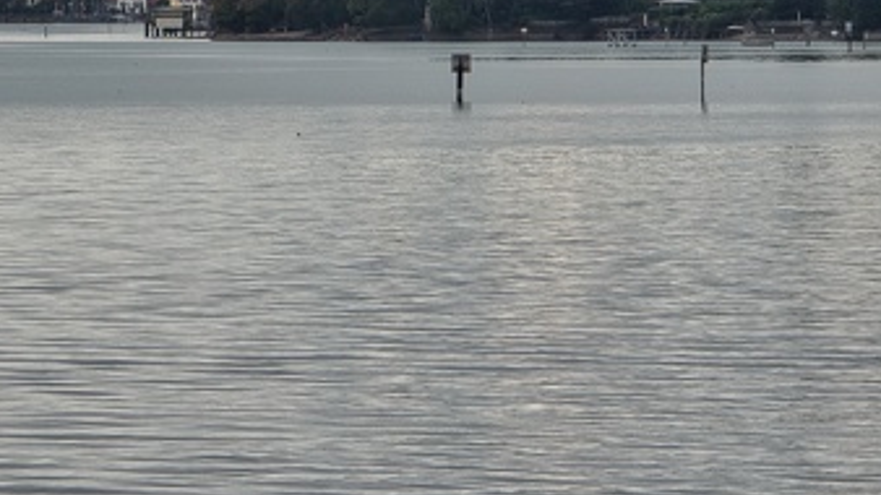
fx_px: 10464
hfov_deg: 4.8
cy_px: 16
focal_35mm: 448
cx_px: 44
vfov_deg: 2.7
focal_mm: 122
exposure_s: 1/250
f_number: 8
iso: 100
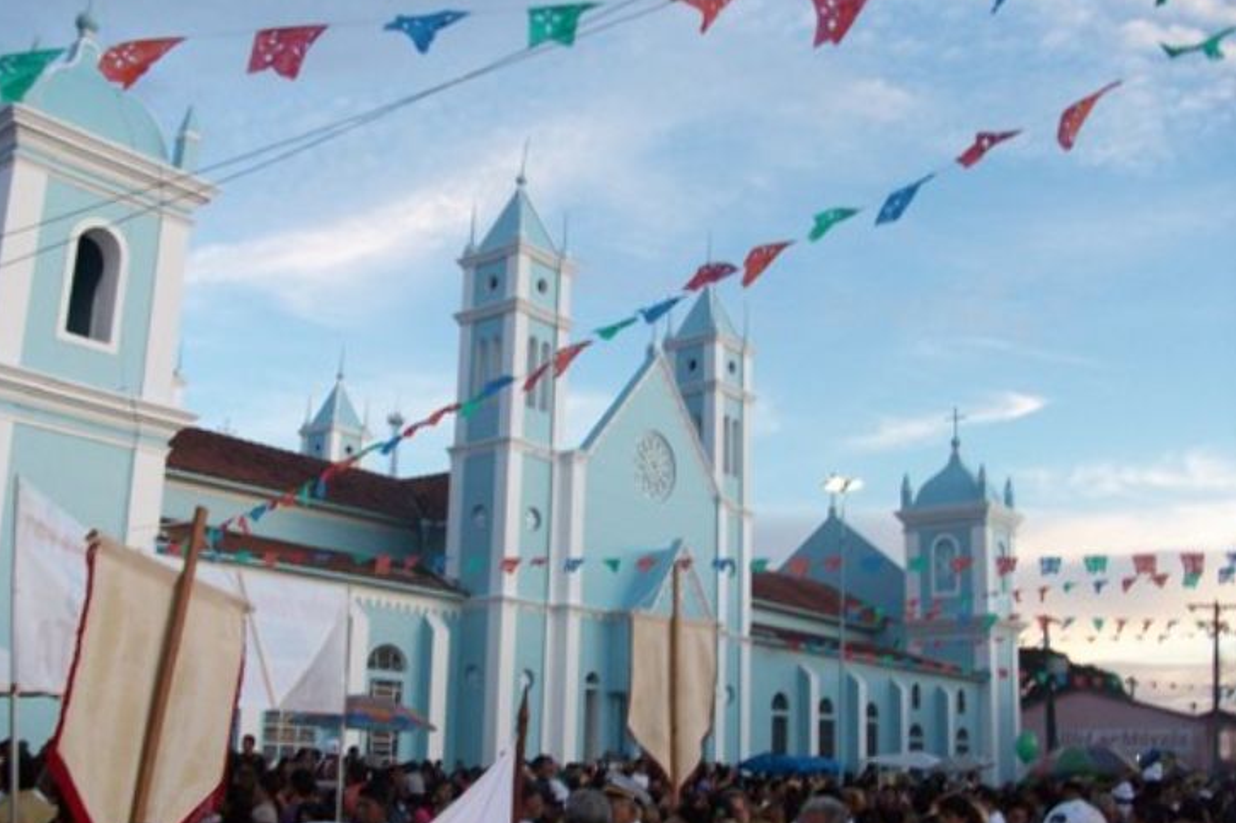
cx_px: 609
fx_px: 1236
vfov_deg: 36.8
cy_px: 445
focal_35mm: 36
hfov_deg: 53.1
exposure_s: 1/128
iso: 103
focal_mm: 5.7
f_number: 2.8
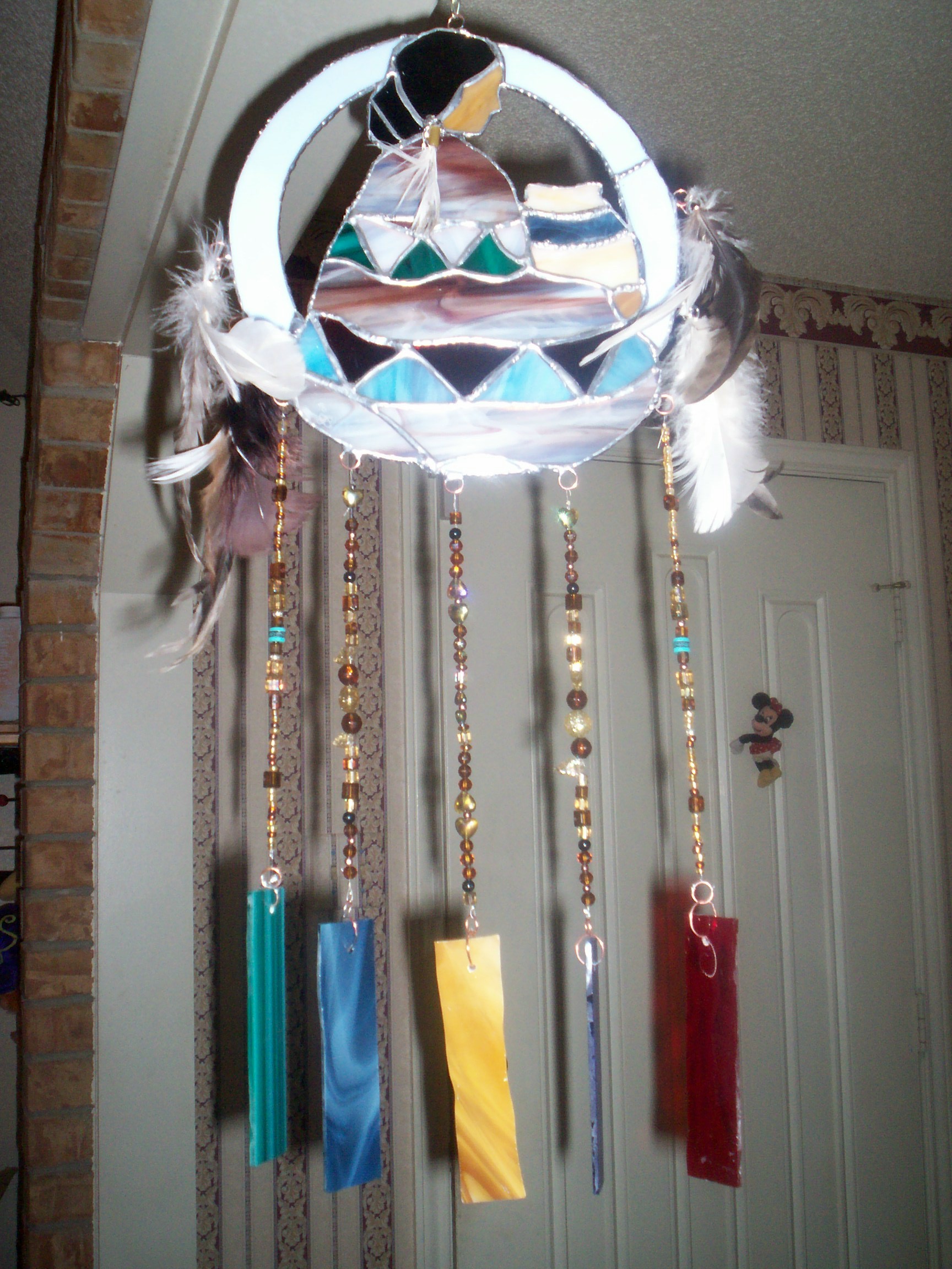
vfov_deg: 51.4
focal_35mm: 36
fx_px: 1320
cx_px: 476
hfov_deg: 39.7
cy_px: 634
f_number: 4.5
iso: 140
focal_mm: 5.9
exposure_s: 1/64
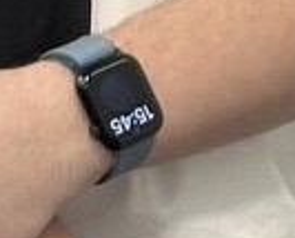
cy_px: -478
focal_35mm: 360
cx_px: 31
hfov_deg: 5.4
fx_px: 3150
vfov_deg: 4.2
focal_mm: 6.86
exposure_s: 1/52
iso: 125
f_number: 1.78
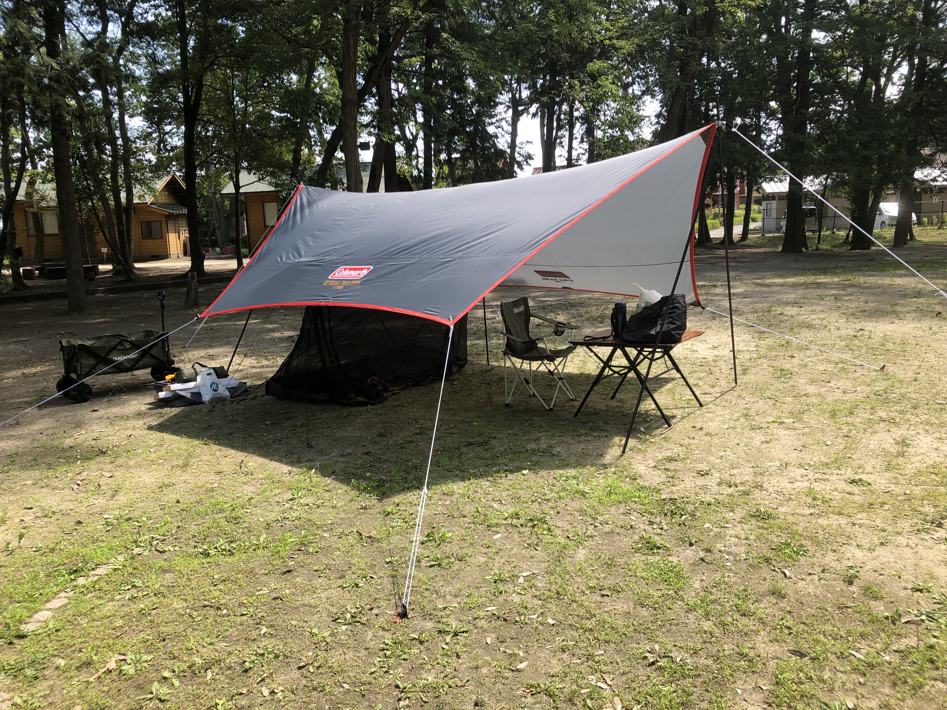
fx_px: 766
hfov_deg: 63.4
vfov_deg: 49.7
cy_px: 355
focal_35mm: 28
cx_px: 474
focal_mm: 3.99
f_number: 1.8
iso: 20
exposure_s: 1/448
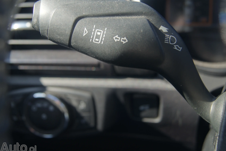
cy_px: 64
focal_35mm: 47
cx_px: 103
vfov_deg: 28.6
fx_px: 295
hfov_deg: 41.9
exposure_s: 1/60
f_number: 5
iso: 100
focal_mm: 26
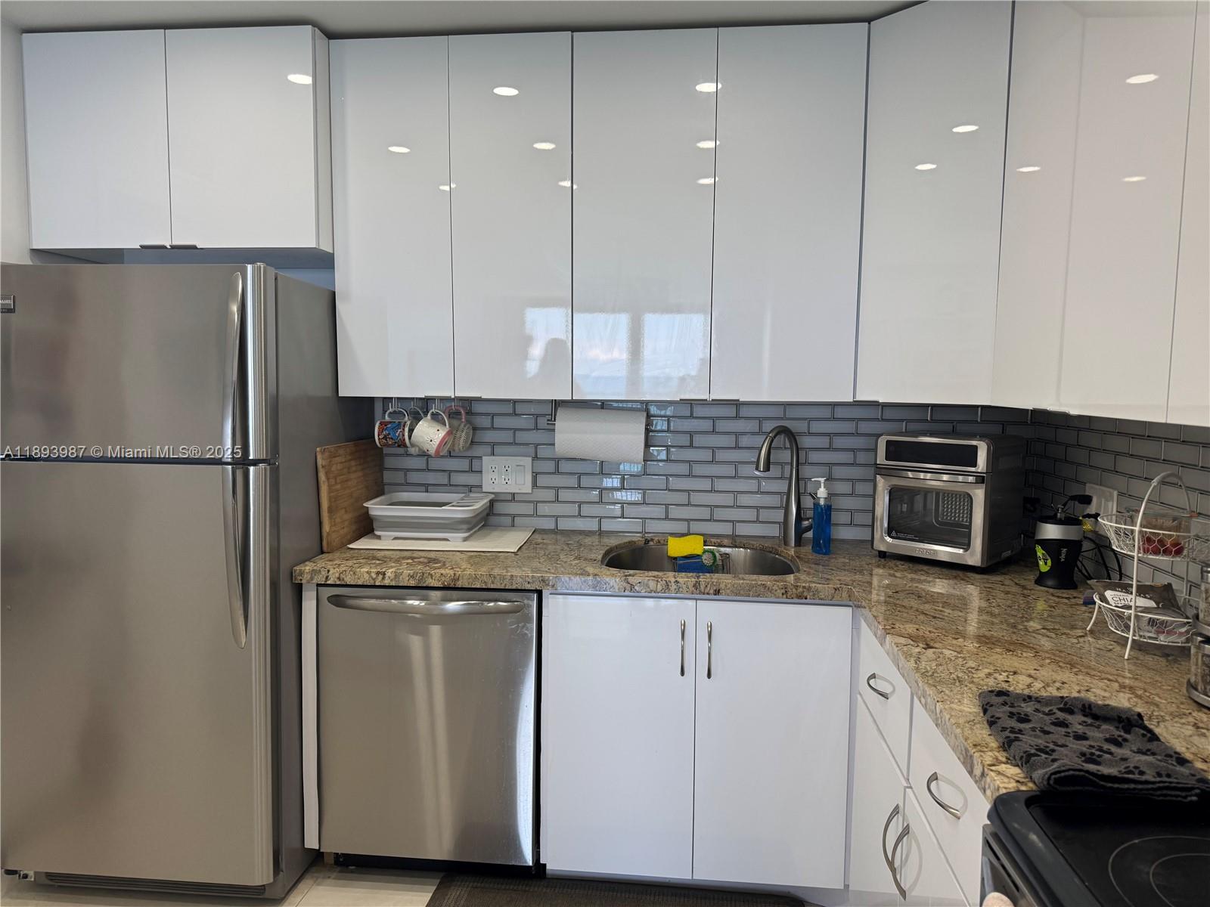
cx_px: 605
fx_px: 839
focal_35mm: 24
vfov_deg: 56.8
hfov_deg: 71.6
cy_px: 454
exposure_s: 1/120
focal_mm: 6.76
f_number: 1.78
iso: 125
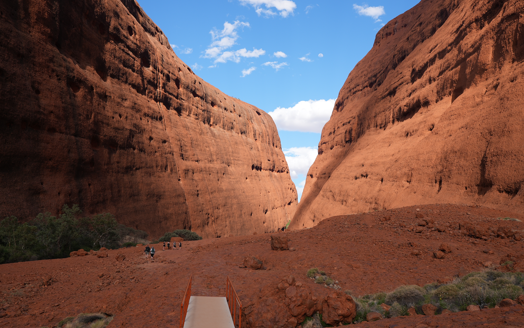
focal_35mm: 35
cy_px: 153
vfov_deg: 36.3
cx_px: 264
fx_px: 500
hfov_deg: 55.3
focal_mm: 32
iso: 80
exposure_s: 1/250
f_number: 5
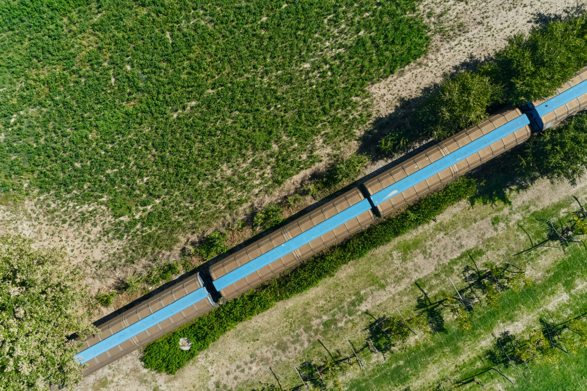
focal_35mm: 29
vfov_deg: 44.9
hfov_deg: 63.7
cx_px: 292
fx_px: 473
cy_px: 200
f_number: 8
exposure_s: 1/200
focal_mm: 10.26
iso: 100
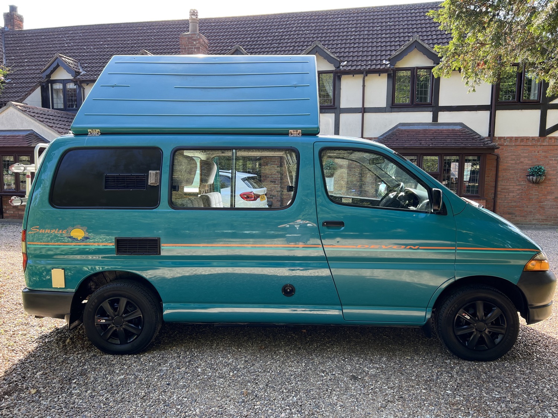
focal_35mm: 26
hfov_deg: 67.3
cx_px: 279
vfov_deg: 53.1
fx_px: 419
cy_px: 209
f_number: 1.5
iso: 50
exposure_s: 1/295
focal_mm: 5.7
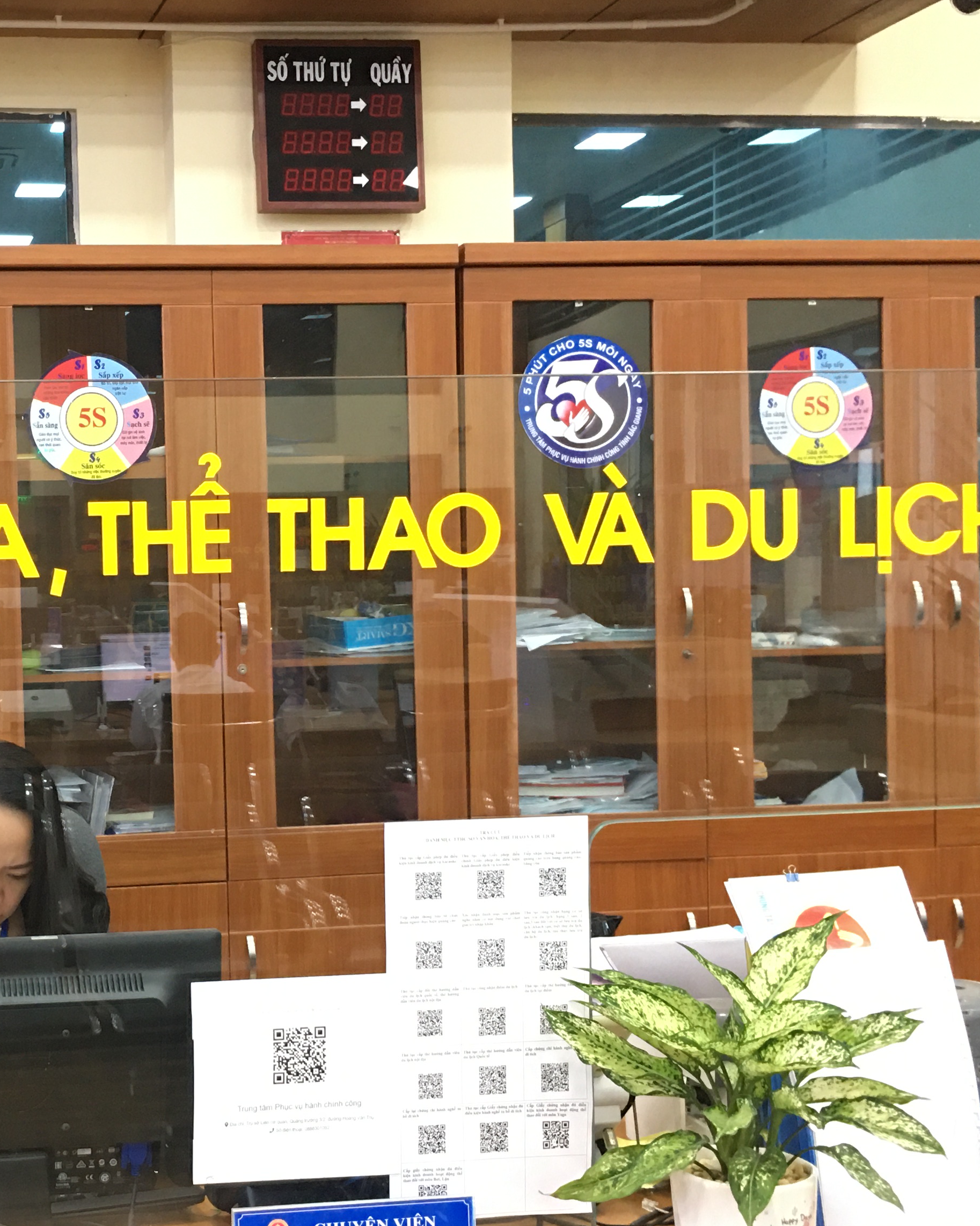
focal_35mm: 50
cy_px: 670
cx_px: 37
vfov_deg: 37.3
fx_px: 1813
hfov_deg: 28.6
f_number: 2.2
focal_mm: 4.15
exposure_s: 1/17
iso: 100
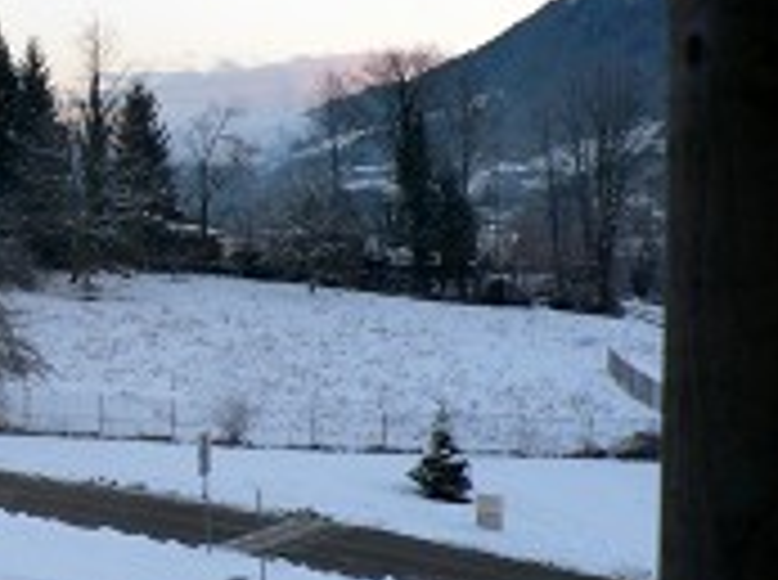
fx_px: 1727
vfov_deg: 19.1
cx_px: -47
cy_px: 261
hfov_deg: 24.0
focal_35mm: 77
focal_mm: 6
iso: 80
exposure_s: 1/30
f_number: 2.8
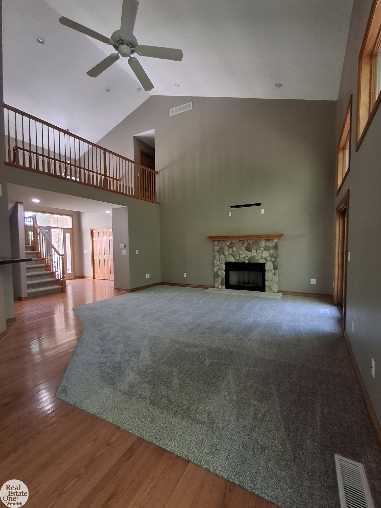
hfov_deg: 78.1
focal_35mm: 16
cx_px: 190
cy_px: 254
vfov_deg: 94.5
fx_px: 235
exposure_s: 1/40
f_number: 2.2
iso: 100
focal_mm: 1.64
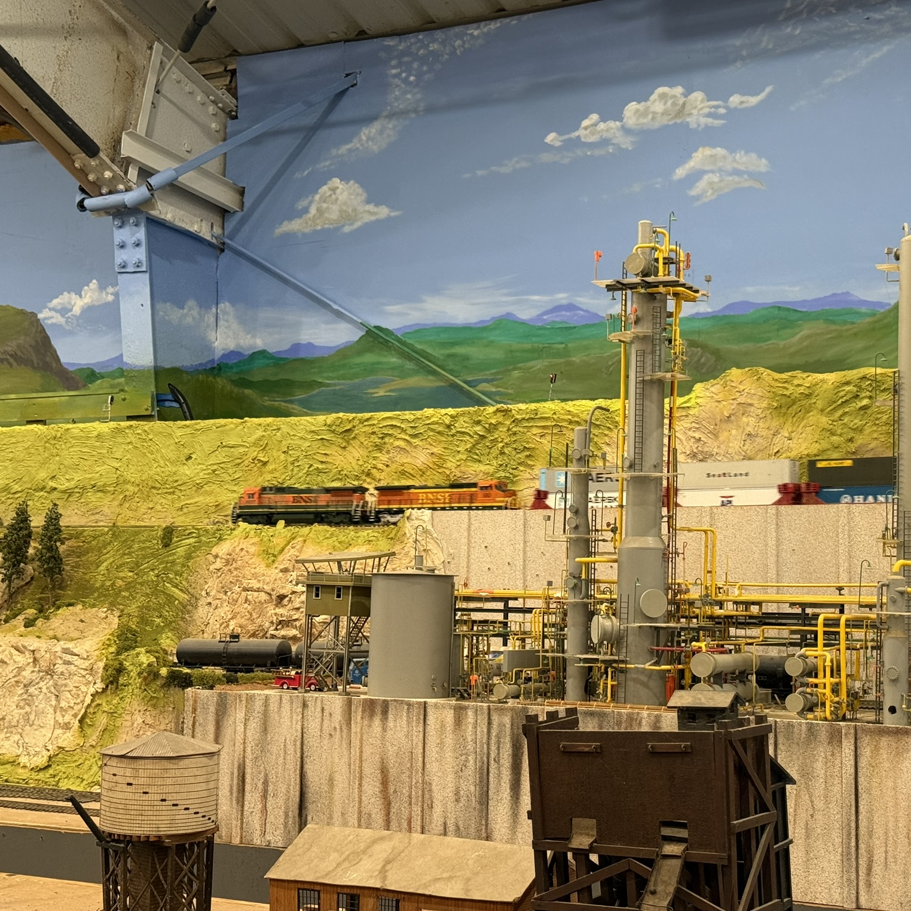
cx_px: 555
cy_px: 456
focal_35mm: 57
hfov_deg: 30.0
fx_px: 1697
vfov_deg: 30.0
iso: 200
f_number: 1.78
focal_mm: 6.76
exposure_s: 1/60
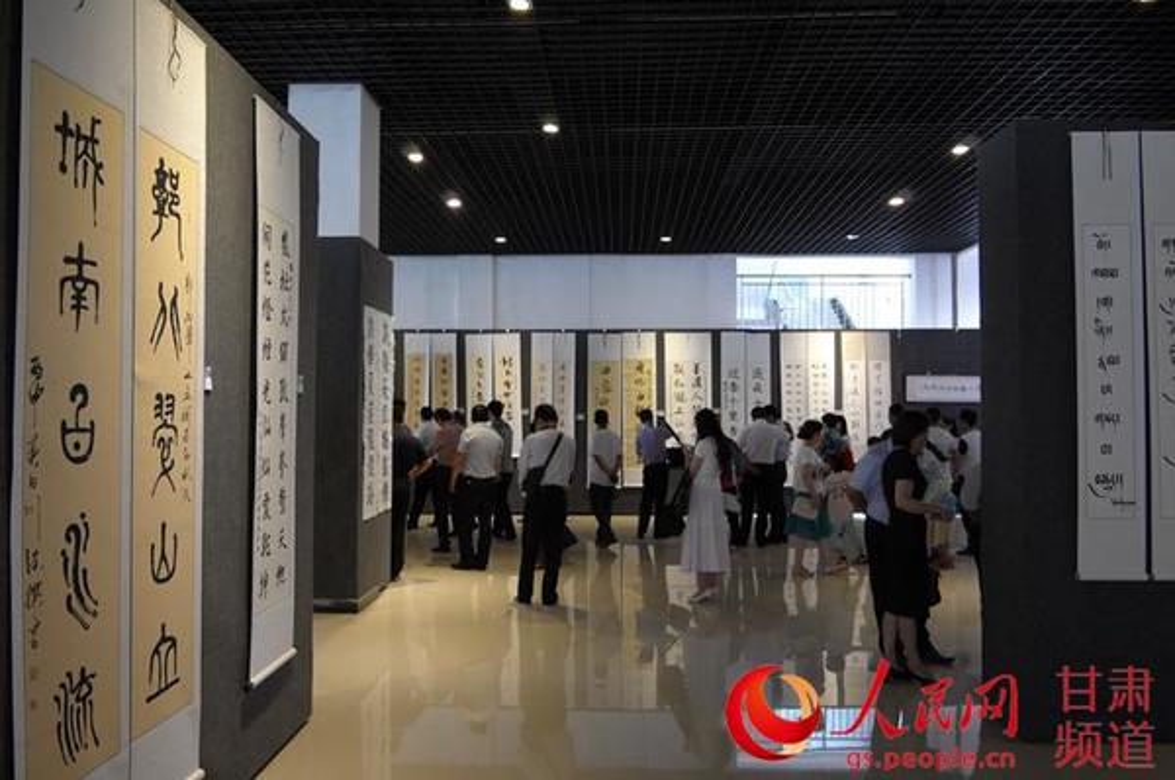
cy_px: 390
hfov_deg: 67.5
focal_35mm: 27
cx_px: 588
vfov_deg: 47.8
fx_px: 880
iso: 1000
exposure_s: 1/50
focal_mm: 18
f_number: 3.5
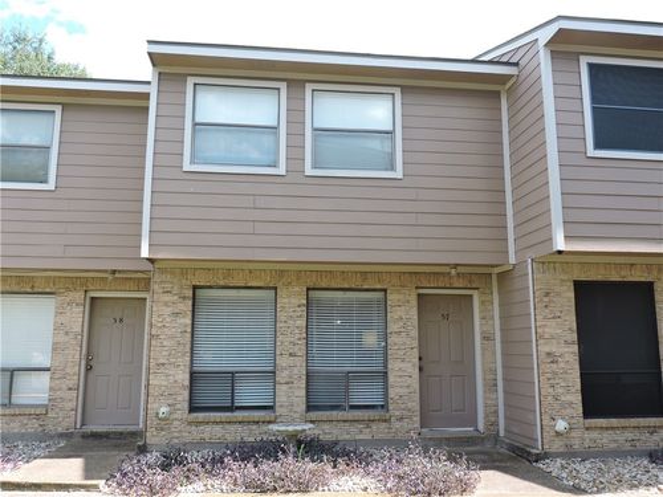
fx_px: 575
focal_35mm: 30
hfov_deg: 60.0
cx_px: 332
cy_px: 248
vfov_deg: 46.8
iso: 100
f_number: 3.1
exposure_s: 1/250
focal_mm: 5.4
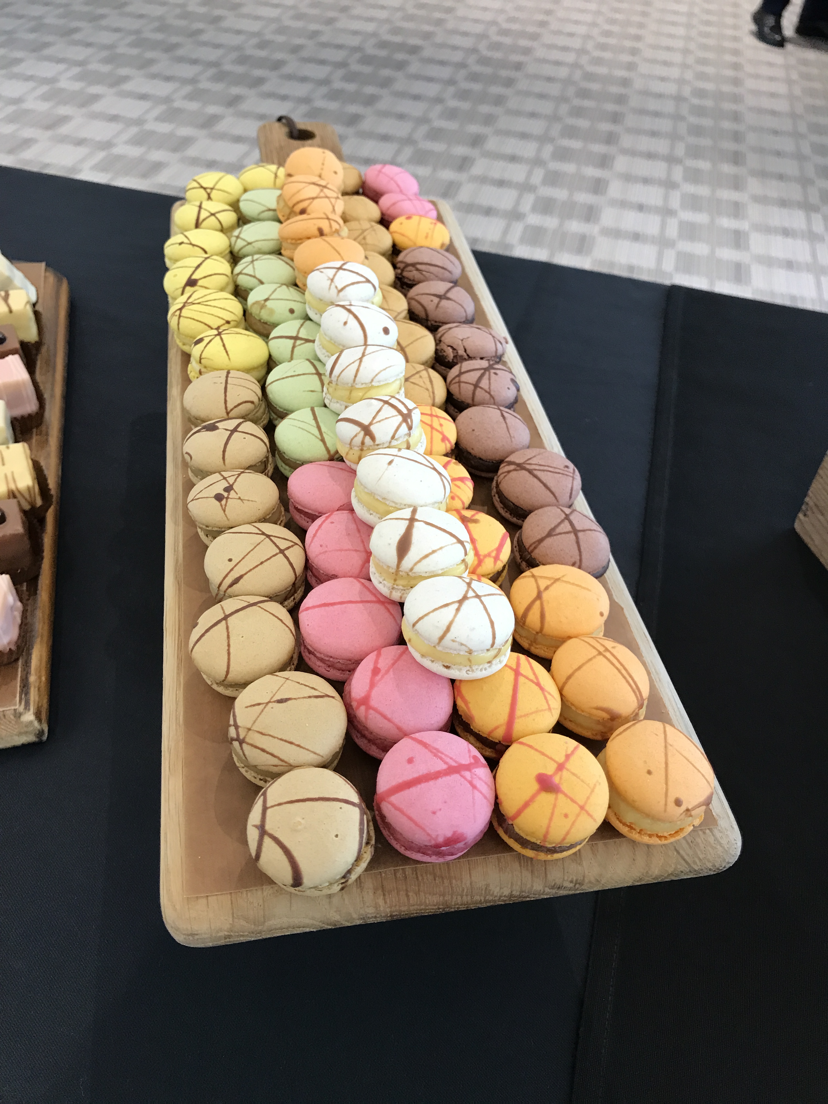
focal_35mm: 28
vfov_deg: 63.4
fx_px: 893
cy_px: 552
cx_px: 414
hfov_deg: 49.7
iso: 32
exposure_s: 1/30
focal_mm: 3.99
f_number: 1.8
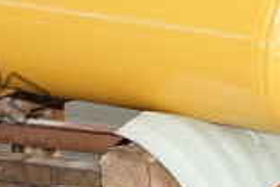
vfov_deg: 6.9
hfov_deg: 10.3
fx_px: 1539
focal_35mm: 198
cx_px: 5
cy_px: 16
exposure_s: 1/60
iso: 200
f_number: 5
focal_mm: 35
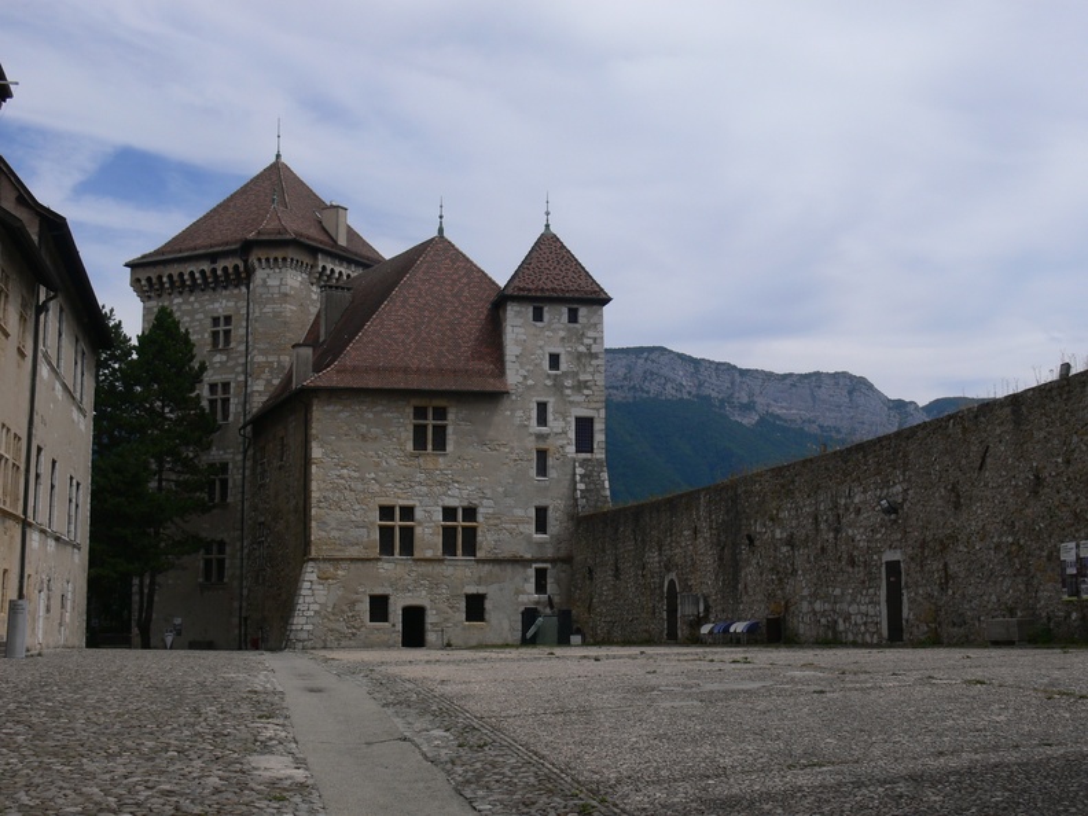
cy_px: 408
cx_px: 544
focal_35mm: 50
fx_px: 1572
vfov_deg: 29.1
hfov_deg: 38.2
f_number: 6.3
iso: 80
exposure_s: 1/400
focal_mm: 10.5
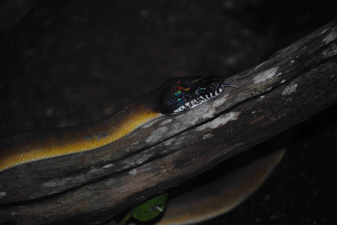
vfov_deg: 10.0
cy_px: 112
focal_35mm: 138
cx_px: 168
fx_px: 1293
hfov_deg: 14.8
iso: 200
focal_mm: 92
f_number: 4.5
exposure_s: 1/60
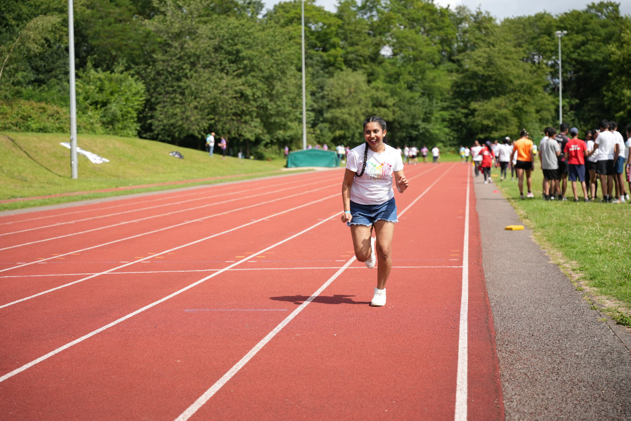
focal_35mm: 57
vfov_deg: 23.7
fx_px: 1001
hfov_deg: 35.0
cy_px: 210
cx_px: 316
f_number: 2.8
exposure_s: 1/4000
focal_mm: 57.1
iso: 250
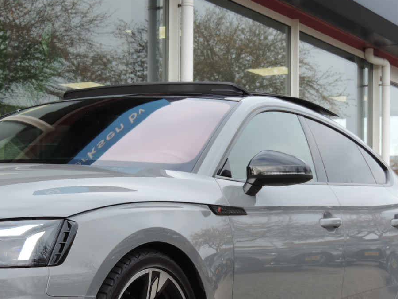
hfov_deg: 20.4
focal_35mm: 96
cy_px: 233
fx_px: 1104
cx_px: 167
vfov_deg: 15.3
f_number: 3.7
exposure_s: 1/125
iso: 80
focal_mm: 10.7
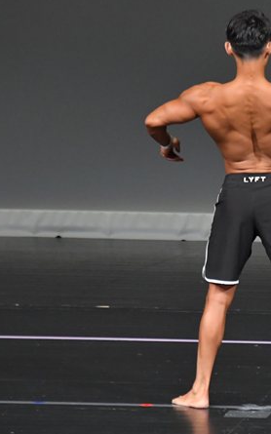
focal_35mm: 612
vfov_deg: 3.4
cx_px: 338
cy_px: 201
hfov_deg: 2.1
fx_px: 7234
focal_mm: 230
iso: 4000
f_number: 5.6
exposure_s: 1/400
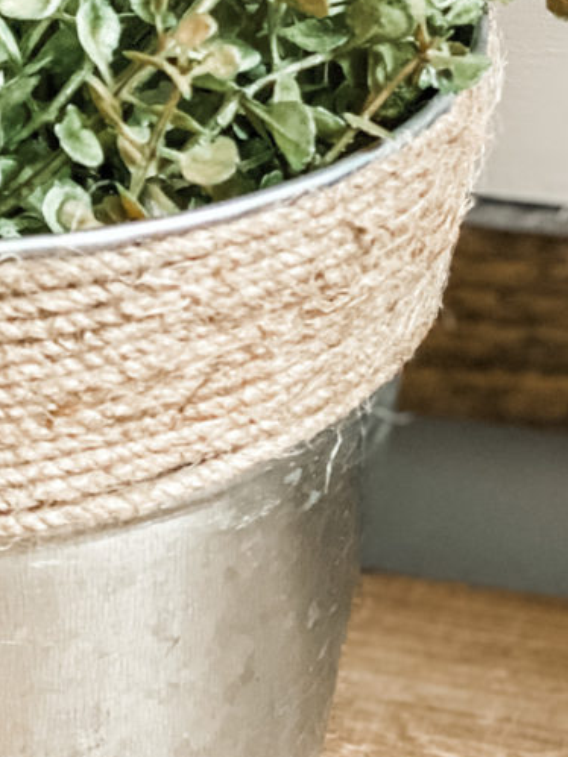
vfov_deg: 12.3
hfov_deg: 9.2
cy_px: 88
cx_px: -14
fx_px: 3502
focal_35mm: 160
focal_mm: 6
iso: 250
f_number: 2
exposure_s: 1/90
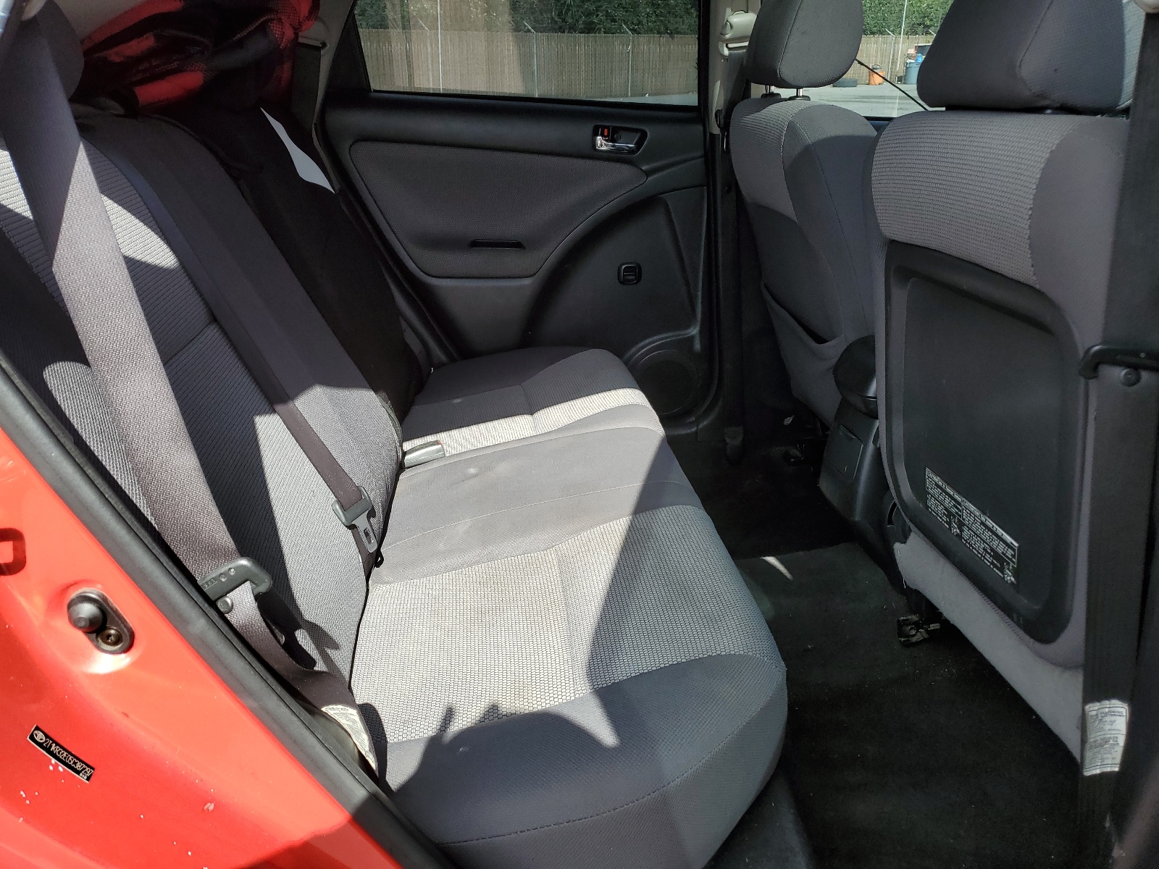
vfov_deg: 53.1
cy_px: 434
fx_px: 871
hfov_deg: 67.3
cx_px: 580
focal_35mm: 26
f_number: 1.5
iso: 50
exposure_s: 1/909
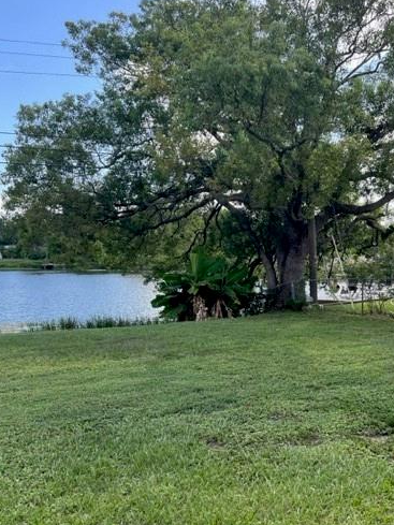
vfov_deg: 53.7
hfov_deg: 41.6
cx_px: 233
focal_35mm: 34
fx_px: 516
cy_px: 305
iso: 50
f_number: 1.5
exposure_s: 1/820
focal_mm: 5.7
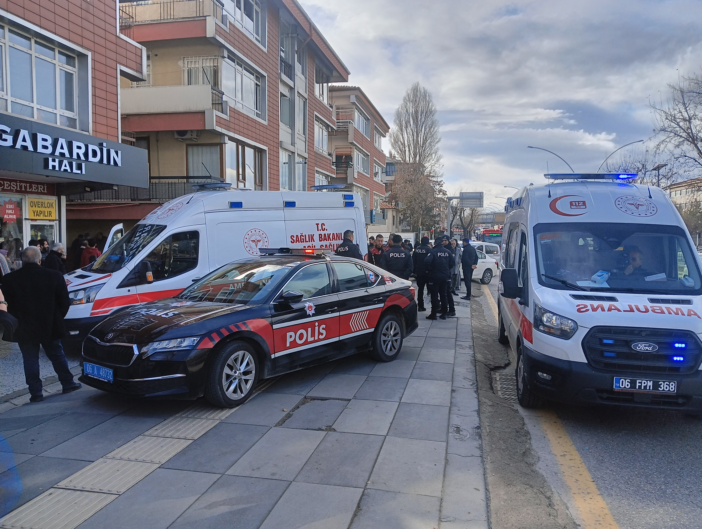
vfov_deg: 51.5
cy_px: 264
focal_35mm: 27
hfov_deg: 65.2
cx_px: 351
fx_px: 548
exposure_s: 1/393
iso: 50
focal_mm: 4.05
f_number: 1.8
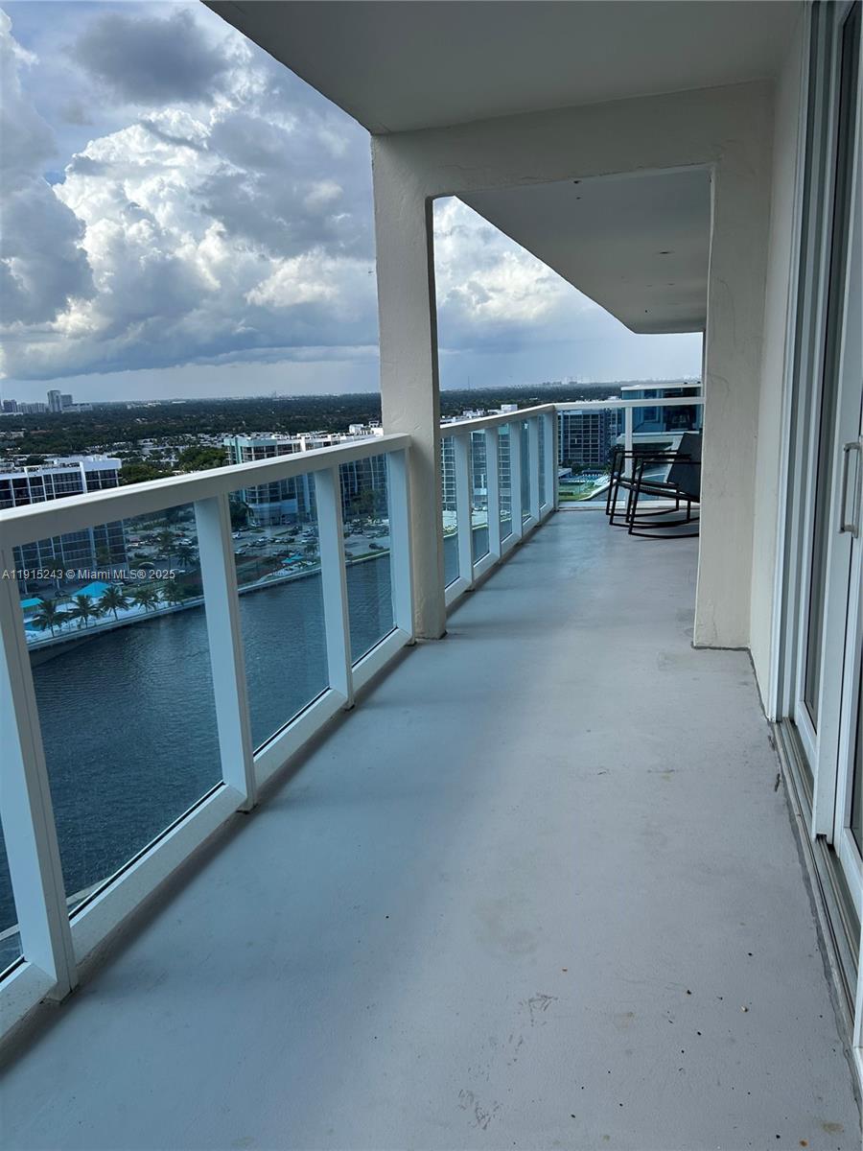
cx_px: 432
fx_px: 864
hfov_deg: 53.1
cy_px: 576
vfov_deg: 67.3
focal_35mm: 26
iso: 50
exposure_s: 1/3704
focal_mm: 5.7
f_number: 1.5
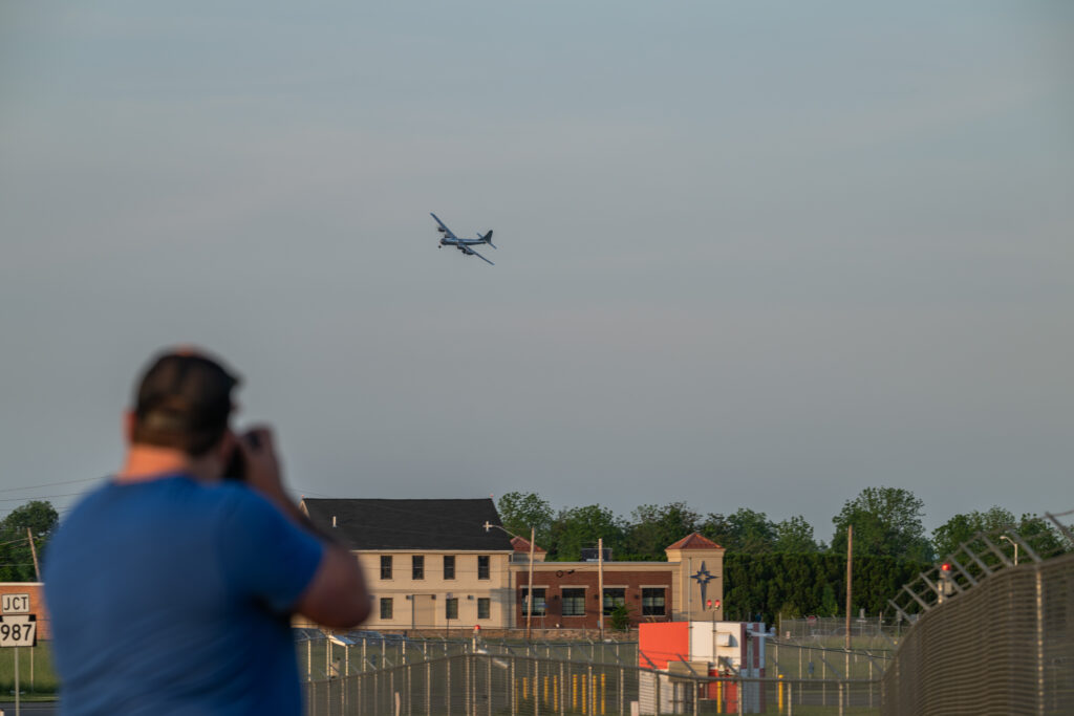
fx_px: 6862
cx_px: 537
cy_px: 358
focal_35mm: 230
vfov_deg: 6.0
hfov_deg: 8.9
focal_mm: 230
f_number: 9
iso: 64
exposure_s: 1/60
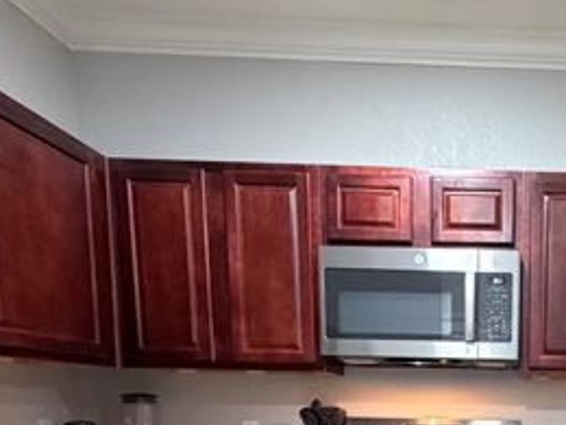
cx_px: 537
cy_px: 493
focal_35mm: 38
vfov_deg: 32.2
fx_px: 621
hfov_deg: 43.5
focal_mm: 2.22
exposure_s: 1/60
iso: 500
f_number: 2.2
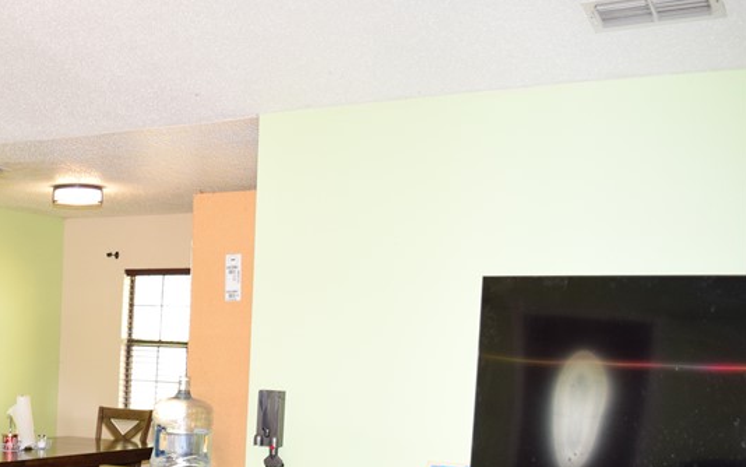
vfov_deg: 22.4
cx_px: -10
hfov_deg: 33.1
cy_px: 452
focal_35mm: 56
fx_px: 1139
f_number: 4
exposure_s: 1/60
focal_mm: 18
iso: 800
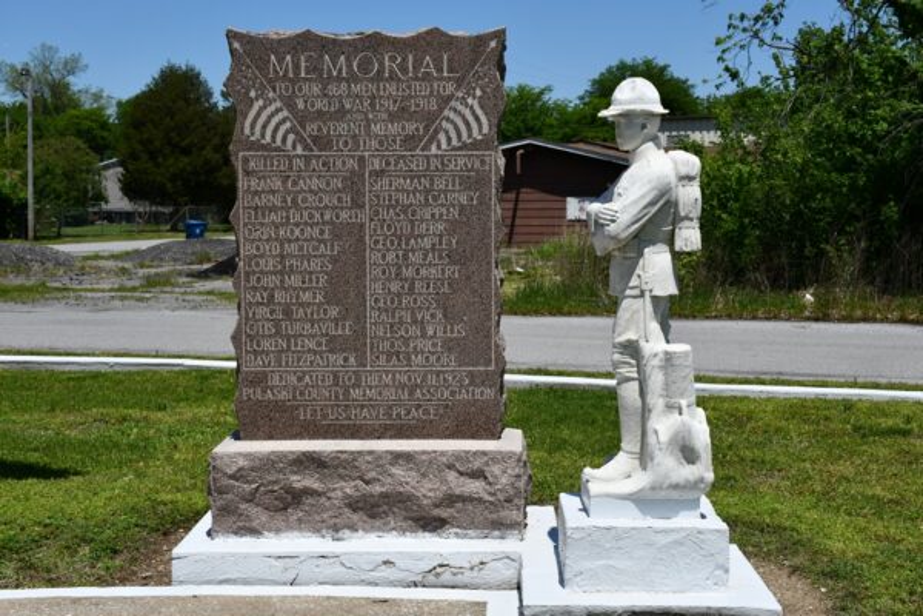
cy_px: 308
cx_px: 462
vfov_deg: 23.8
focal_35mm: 57
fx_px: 1461
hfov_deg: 35.1
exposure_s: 1/400
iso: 100
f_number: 10
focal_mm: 38
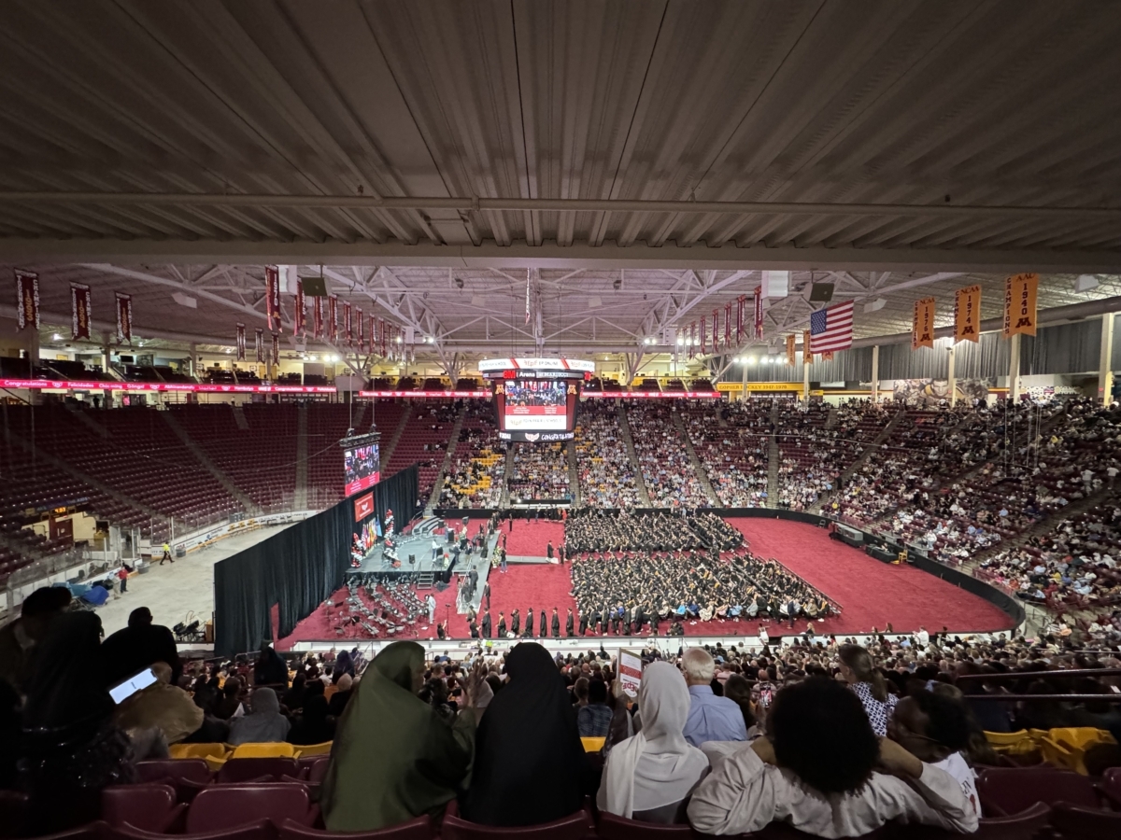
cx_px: 560
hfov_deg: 102.1
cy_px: 420
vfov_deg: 85.7
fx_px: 453
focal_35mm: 14
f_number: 2.2
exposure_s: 1/60
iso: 800
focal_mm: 2.22
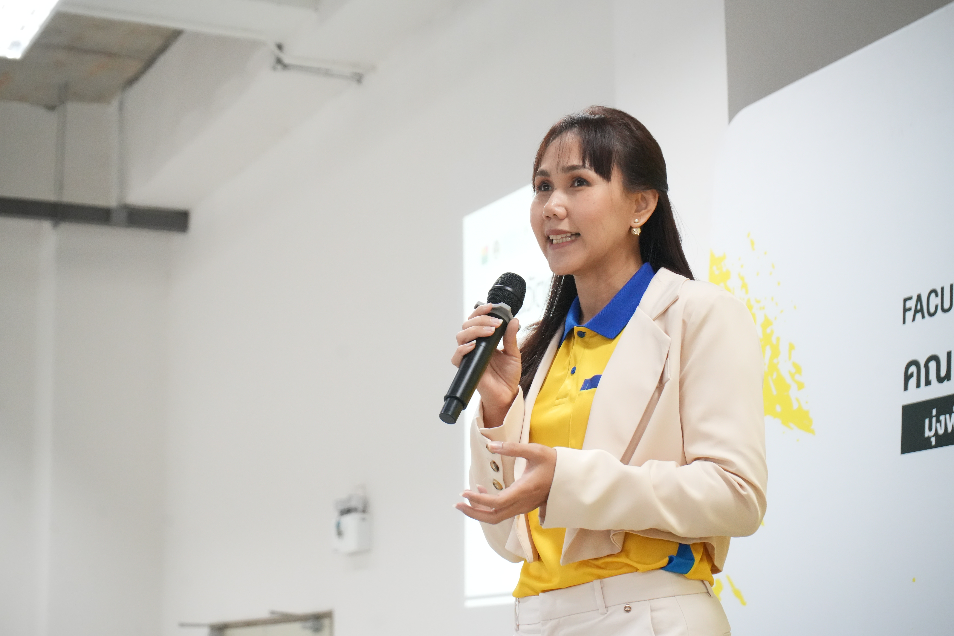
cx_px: 477
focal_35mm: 70
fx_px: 1855
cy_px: 318
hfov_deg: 28.8
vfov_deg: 19.5
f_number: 5.6
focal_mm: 70
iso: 8000
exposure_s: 1/160
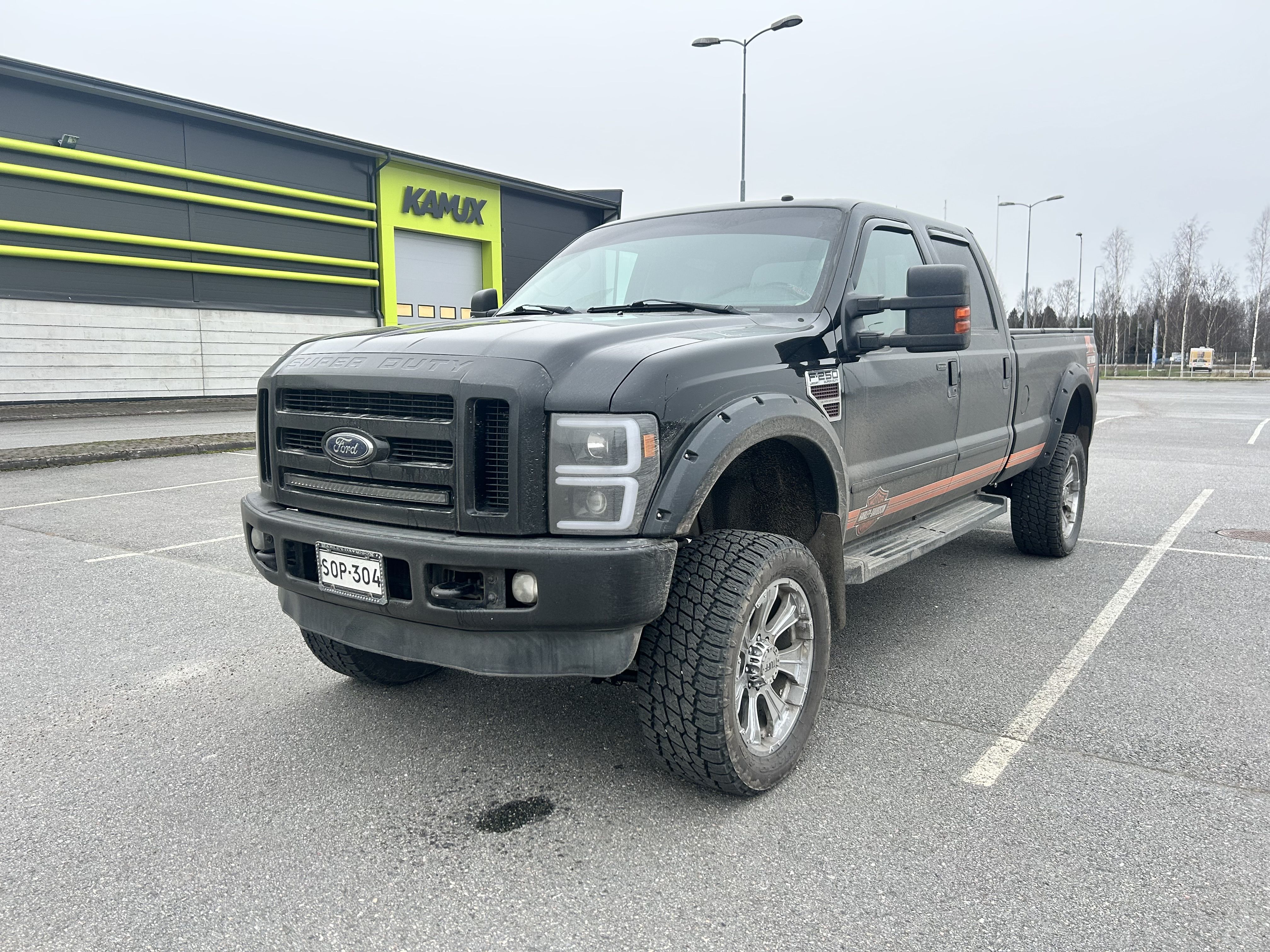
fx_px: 954
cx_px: 635
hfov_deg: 67.3
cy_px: 476
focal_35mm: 26
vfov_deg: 53.1
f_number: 1.5
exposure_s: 1/98
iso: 125
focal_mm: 5.7
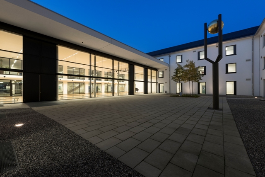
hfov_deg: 100.4
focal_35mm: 15
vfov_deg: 77.4
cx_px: 132
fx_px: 110
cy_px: 88
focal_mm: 15
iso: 320
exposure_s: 1/3
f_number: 8
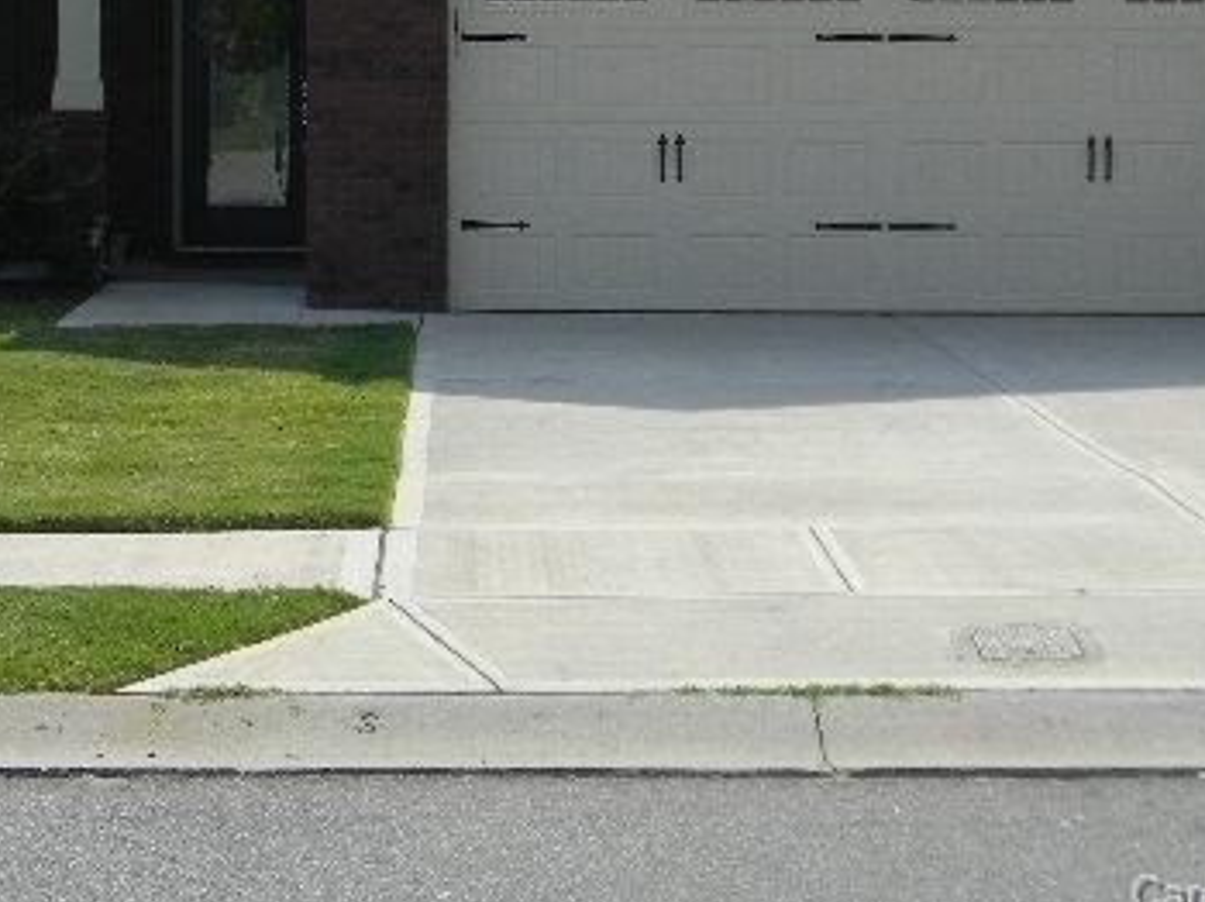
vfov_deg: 16.9
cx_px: 423
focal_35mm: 86
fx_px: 2992
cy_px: 100
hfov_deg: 22.7
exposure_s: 1/678
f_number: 3.9
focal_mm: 8.6
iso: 80
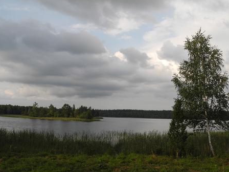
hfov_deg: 46.8
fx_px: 265
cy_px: 93
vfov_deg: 35.9
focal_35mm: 40
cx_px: 111
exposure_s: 1/800
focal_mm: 7.4
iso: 100
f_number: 4
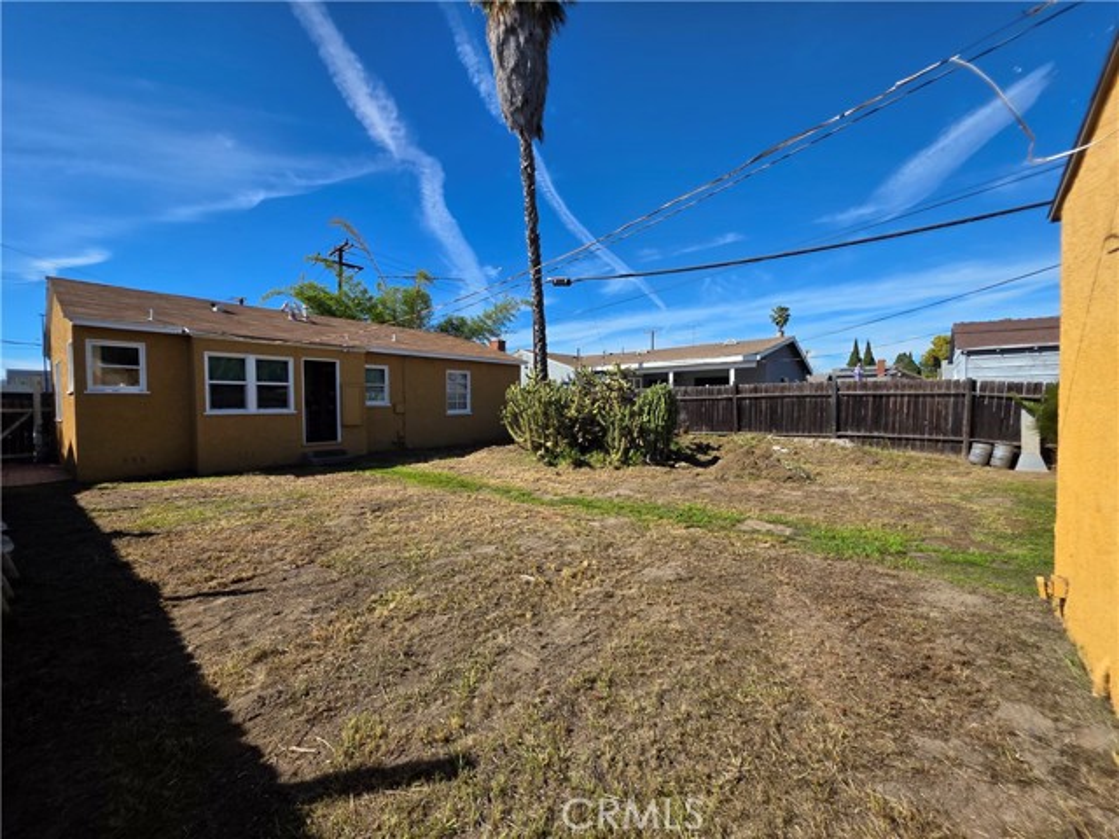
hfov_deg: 106.2
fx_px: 420
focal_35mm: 13
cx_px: 560
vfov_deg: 89.9
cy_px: 420
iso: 40
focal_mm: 2.2
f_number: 1.9
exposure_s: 1/2082
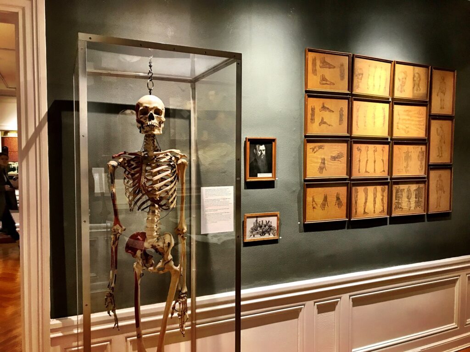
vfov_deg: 49.7
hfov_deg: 63.4
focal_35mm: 28
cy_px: 176
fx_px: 380
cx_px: 235
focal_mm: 3.99
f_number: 1.8
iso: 64
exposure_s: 1/15
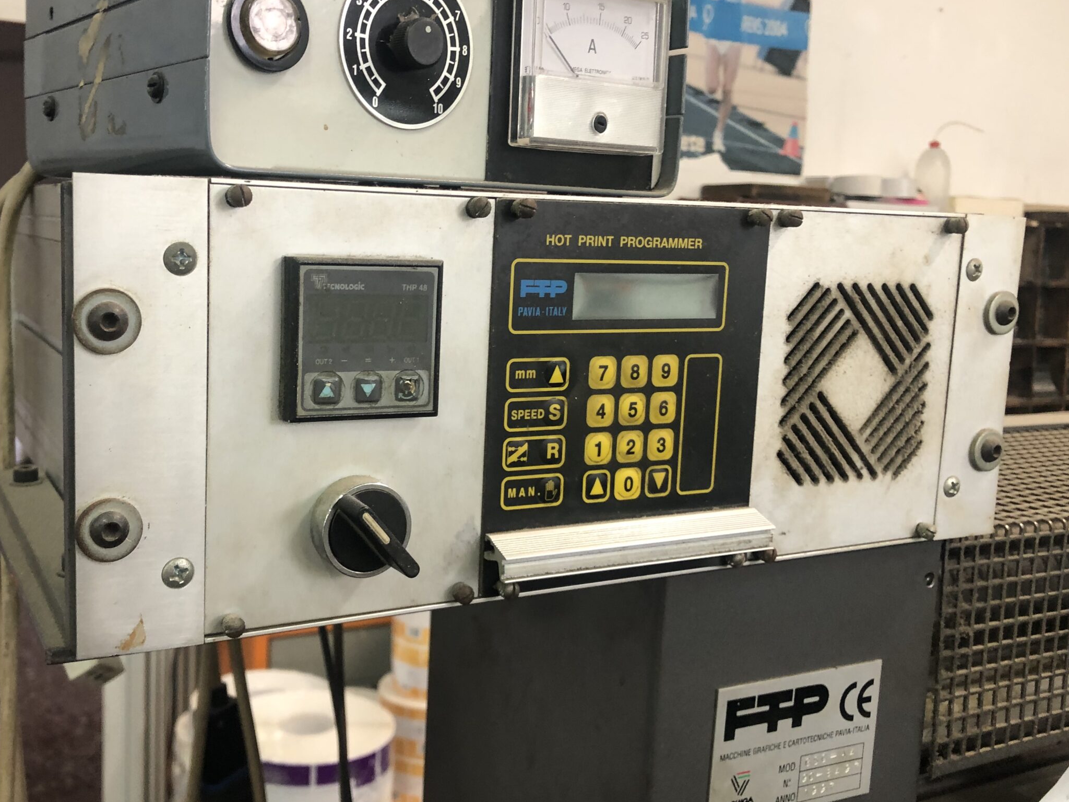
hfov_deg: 52.3
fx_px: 1081
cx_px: 438
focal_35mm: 35
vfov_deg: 40.7
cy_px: 365
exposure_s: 1/17
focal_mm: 3.99
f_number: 1.8
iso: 40
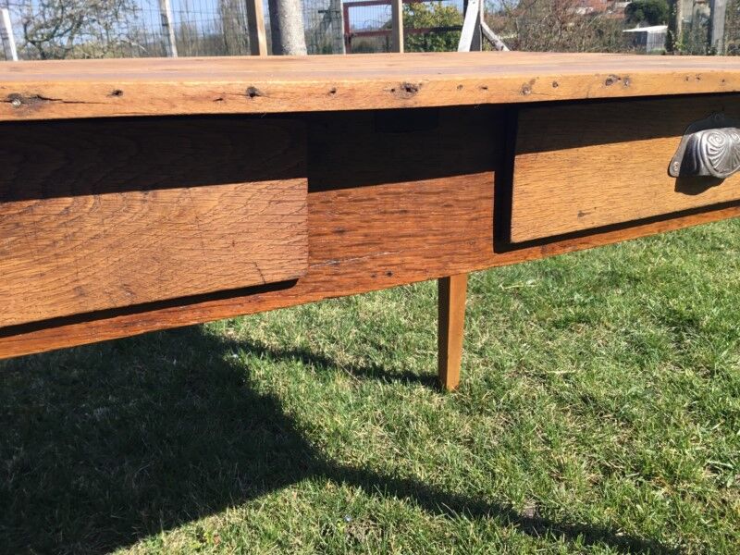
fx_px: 663
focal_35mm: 31
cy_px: 278
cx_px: 370
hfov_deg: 58.4
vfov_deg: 45.4
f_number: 2.4
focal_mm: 3.3
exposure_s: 1/637
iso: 25
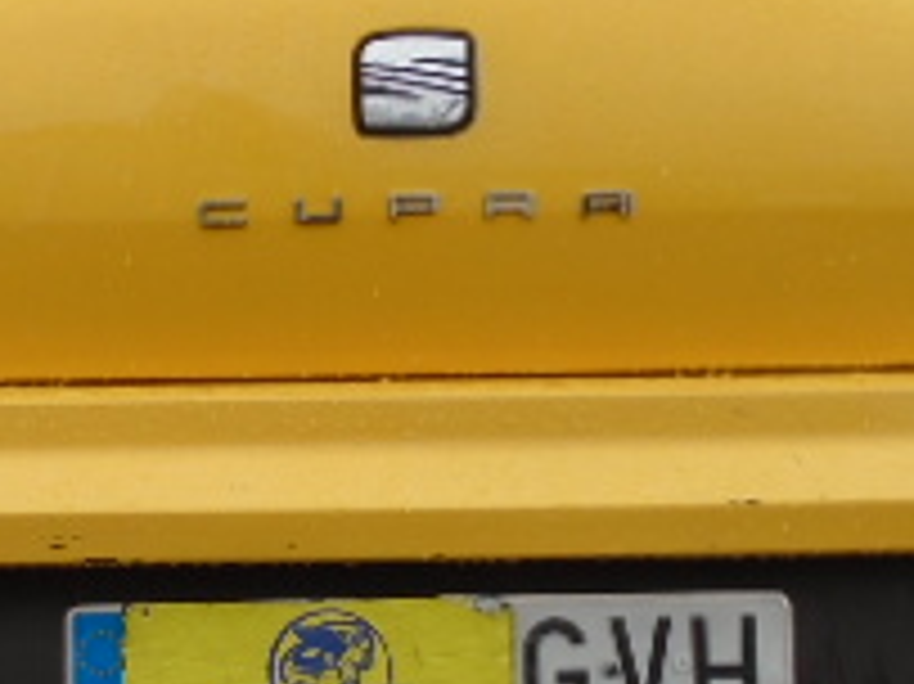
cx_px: 279
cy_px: 441
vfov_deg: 17.9
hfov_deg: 23.7
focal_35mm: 82
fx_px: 2164
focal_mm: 4.6
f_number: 3.2
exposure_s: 1/640
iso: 100
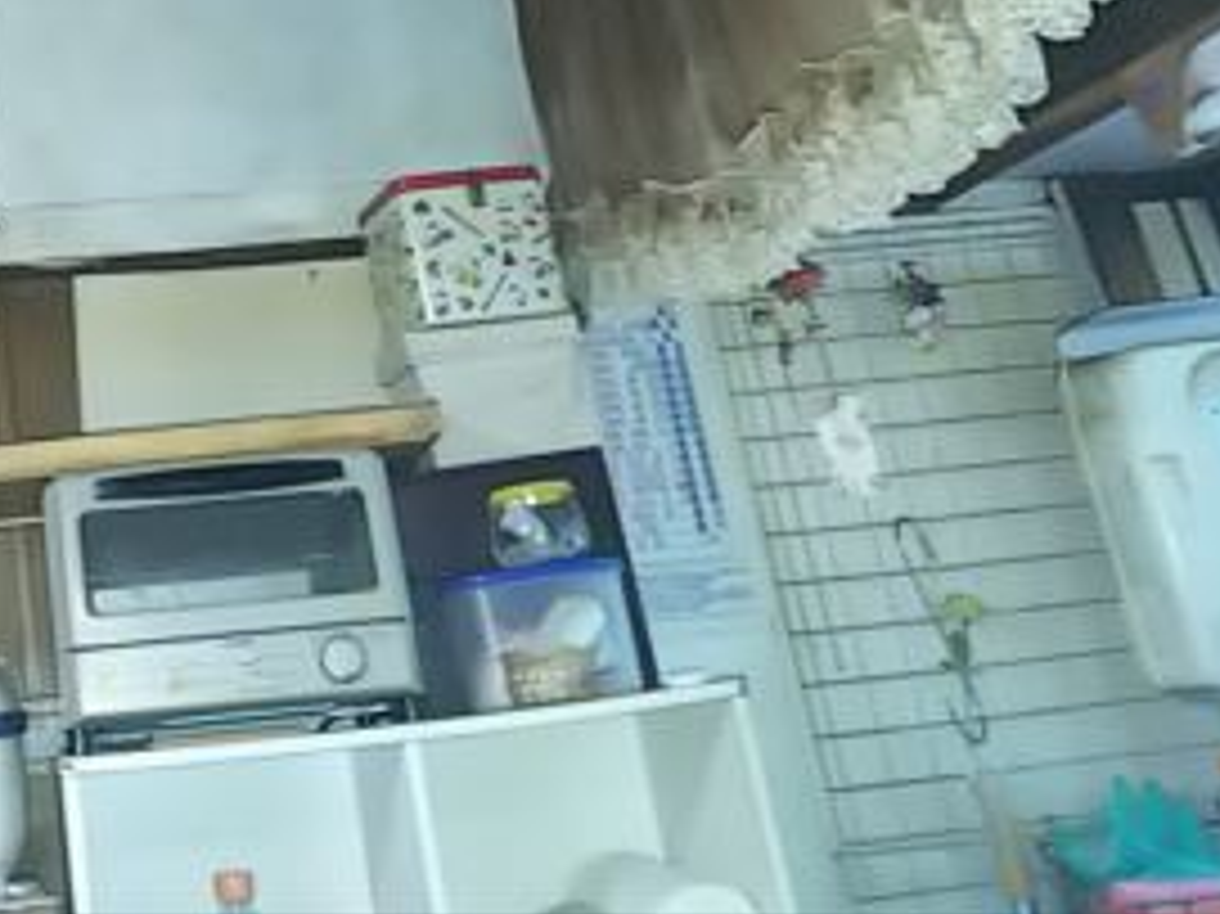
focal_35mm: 52
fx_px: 1832
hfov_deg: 34.1
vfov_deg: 25.4
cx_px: 45
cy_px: -162
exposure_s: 1/17
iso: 320
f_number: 1.94
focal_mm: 3.4
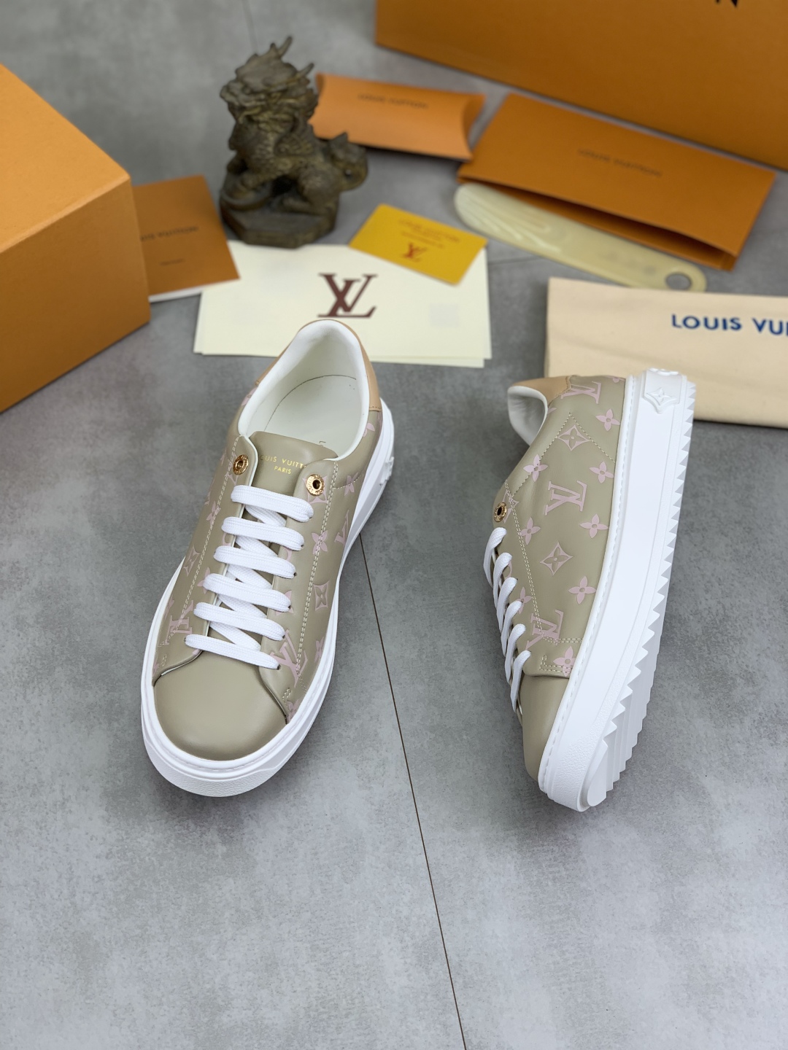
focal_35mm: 52
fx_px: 1578
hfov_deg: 28.0
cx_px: 394
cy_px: 525
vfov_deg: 36.8
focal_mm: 6
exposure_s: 1/131
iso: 16
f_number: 2.4
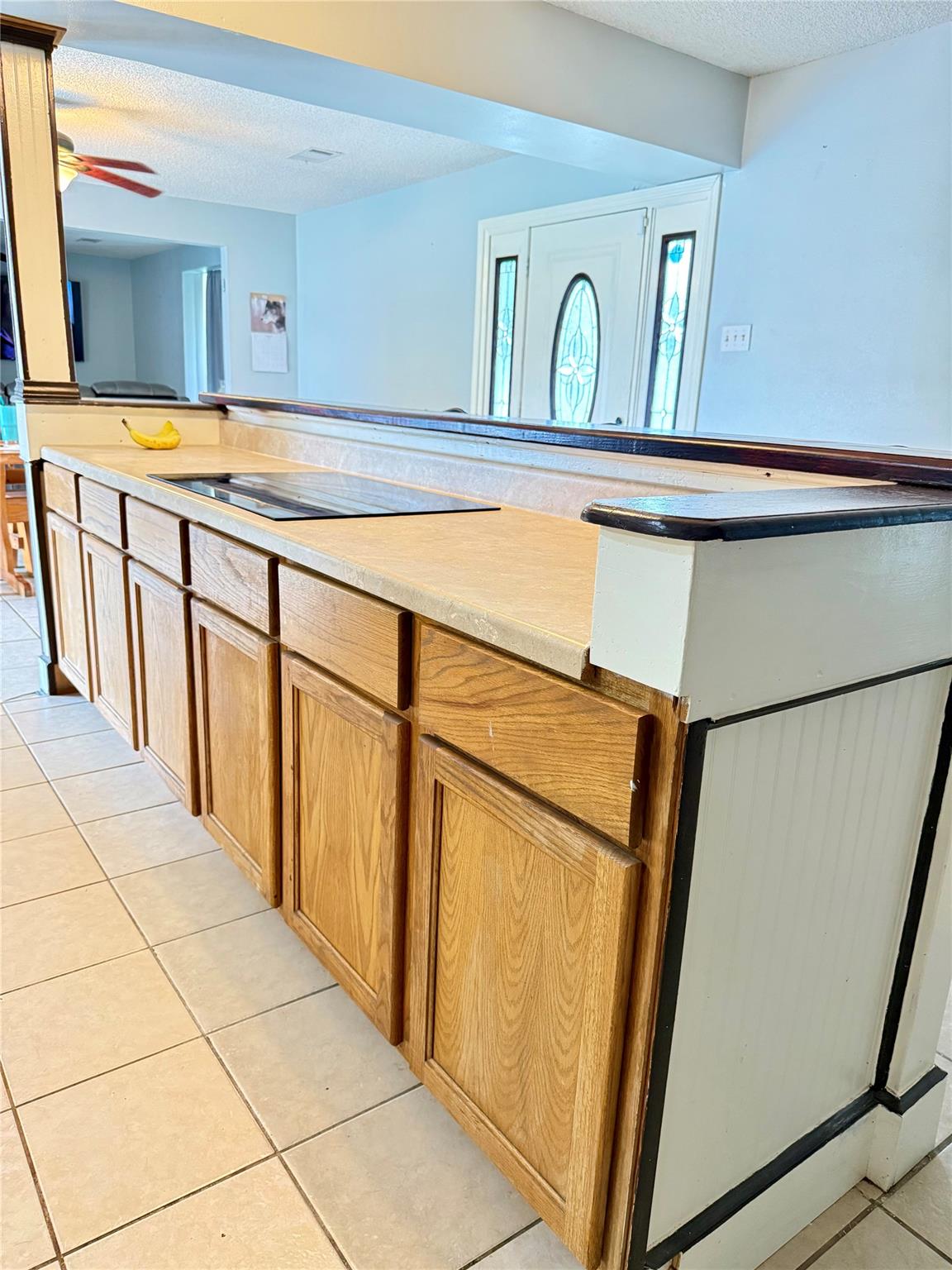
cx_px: 476
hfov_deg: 56.8
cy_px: 635
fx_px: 880
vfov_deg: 71.6
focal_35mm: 24
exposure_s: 1/40
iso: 640
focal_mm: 6.76
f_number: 1.78
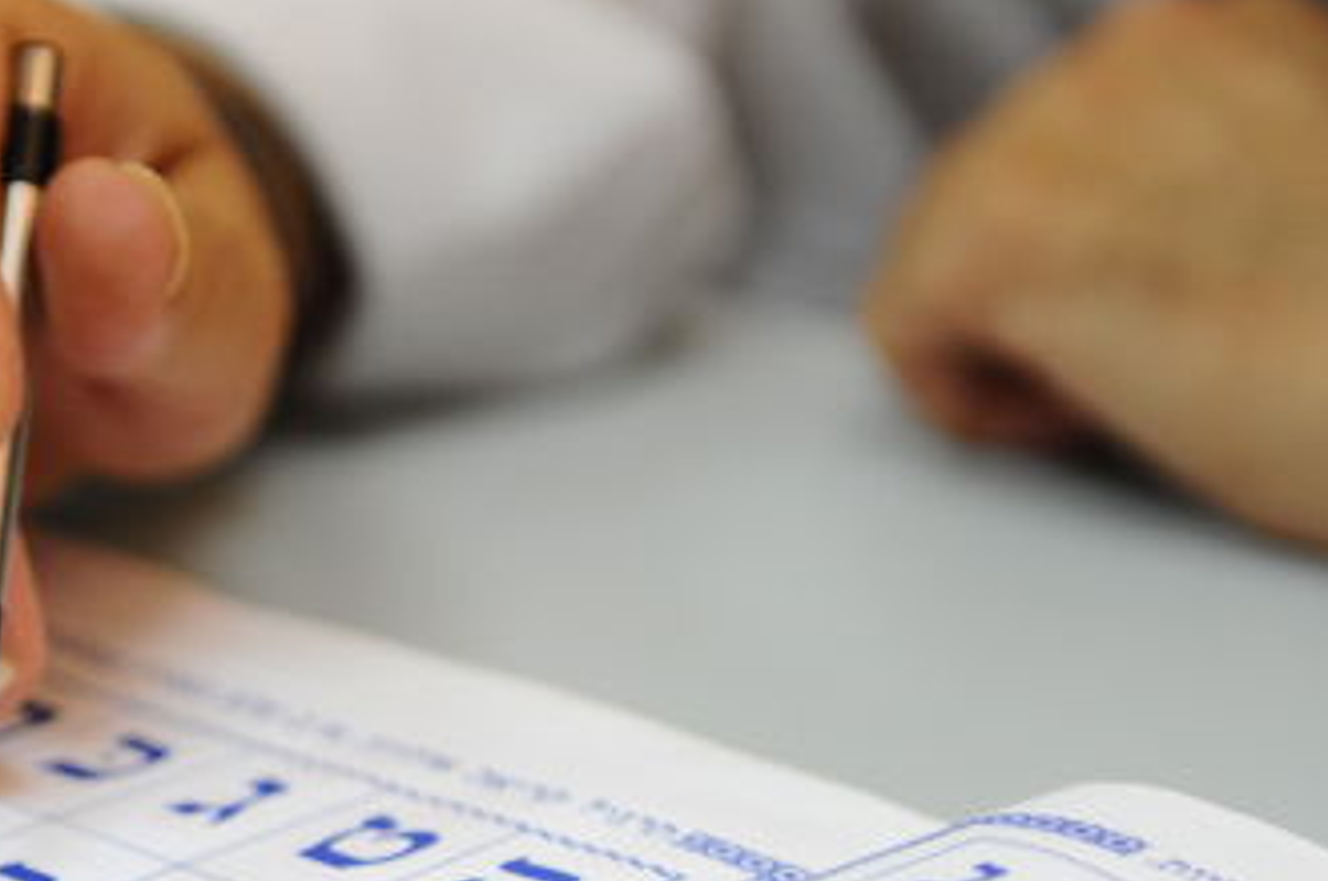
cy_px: 801
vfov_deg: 9.4
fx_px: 5341
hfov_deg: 14.1
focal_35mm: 145
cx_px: 171
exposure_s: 1/200
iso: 1250
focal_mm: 66
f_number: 2.8
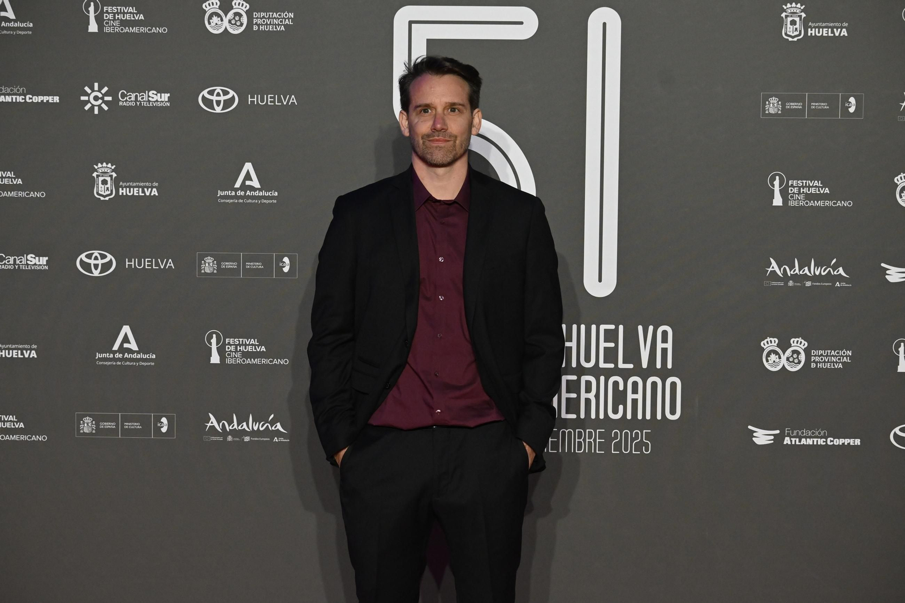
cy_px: 302
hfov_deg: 21.9
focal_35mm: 93
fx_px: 2337
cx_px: 452
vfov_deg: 14.7
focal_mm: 62
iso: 3200
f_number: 6.3
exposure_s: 1/320
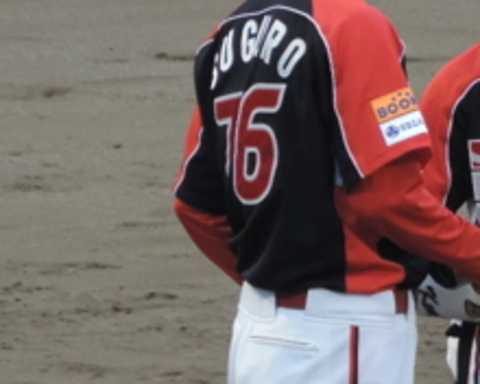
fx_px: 27688
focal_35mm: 1949
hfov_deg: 1.0
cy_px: 329
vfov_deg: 0.8
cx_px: 628
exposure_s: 1/125
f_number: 4.9
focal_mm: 98.1
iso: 400
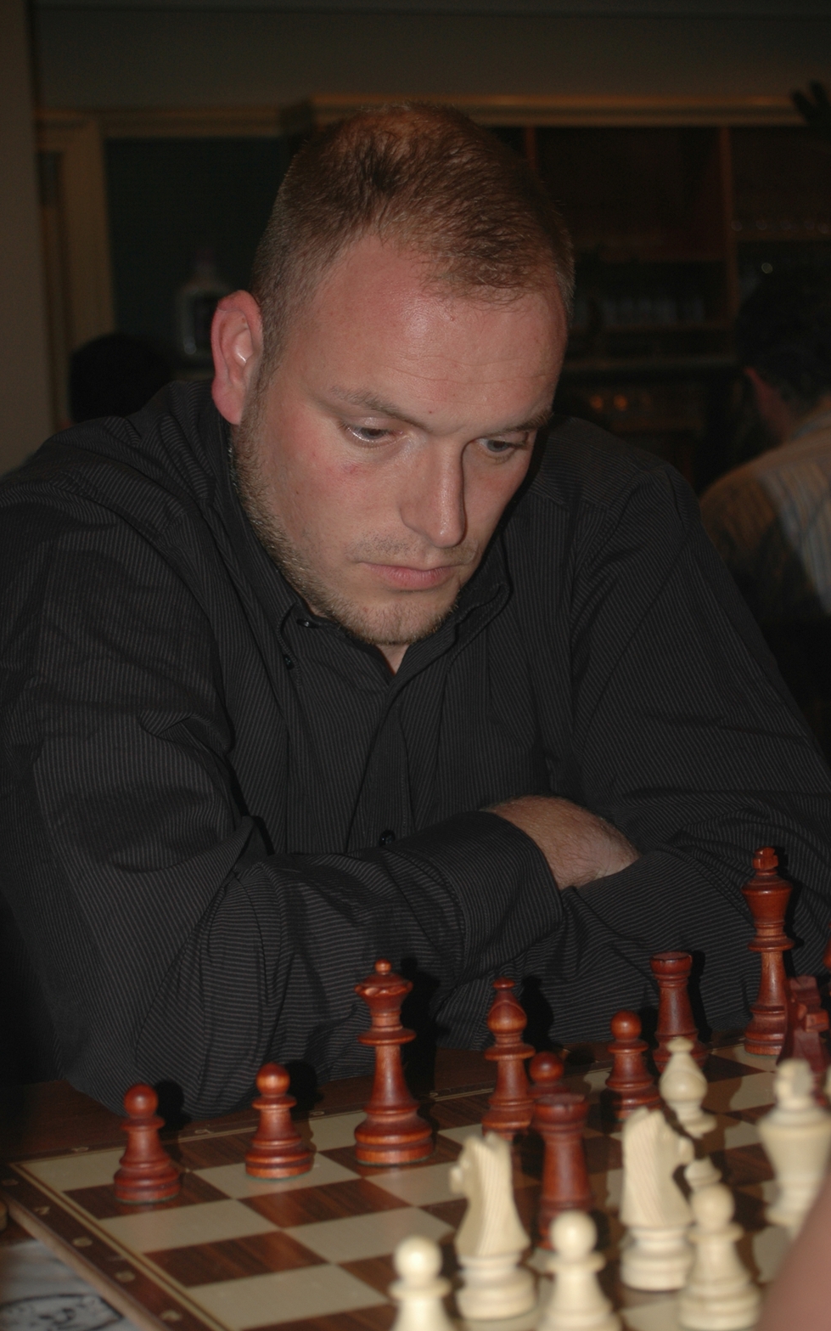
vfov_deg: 26.5
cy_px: 664
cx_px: 402
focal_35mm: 78
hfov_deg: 16.7
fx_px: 2827
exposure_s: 1/60
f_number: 5.6
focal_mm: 50
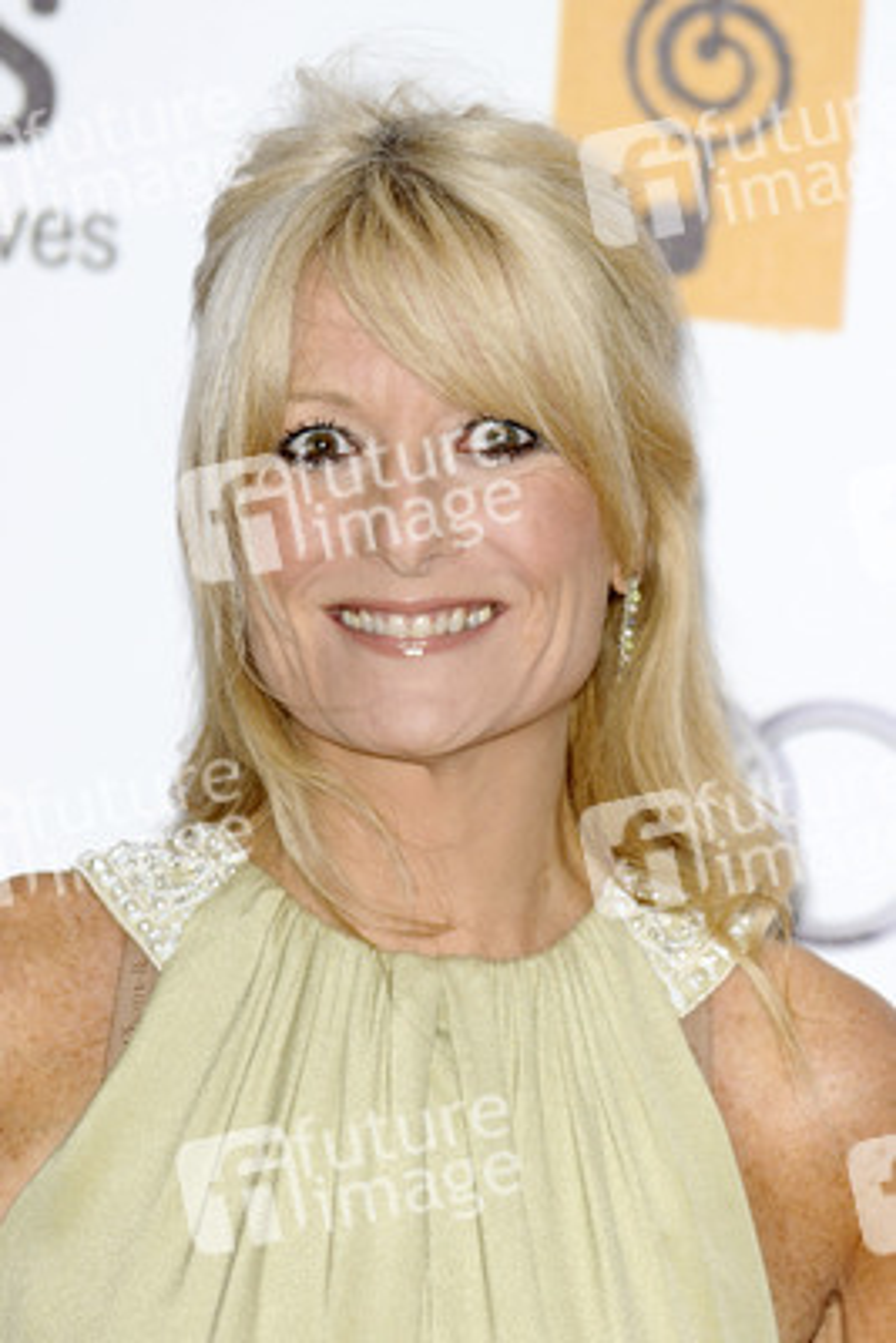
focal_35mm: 300
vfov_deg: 6.9
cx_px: 448
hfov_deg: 4.6
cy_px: 672
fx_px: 11189
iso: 320
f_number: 4
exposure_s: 1/250
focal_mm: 200
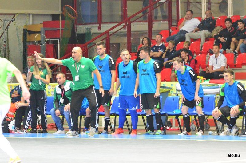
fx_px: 1688
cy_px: 82
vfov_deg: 5.5
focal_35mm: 248
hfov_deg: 8.3
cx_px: 123
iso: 6400
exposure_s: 1/100
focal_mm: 165
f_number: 6.3
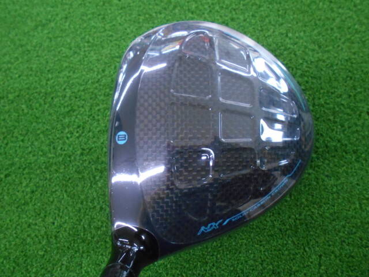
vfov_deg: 53.1
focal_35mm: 26
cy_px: 138
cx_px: 184
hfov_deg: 67.3
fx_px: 277
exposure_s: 1/100
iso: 800
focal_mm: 4.6
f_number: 3.2
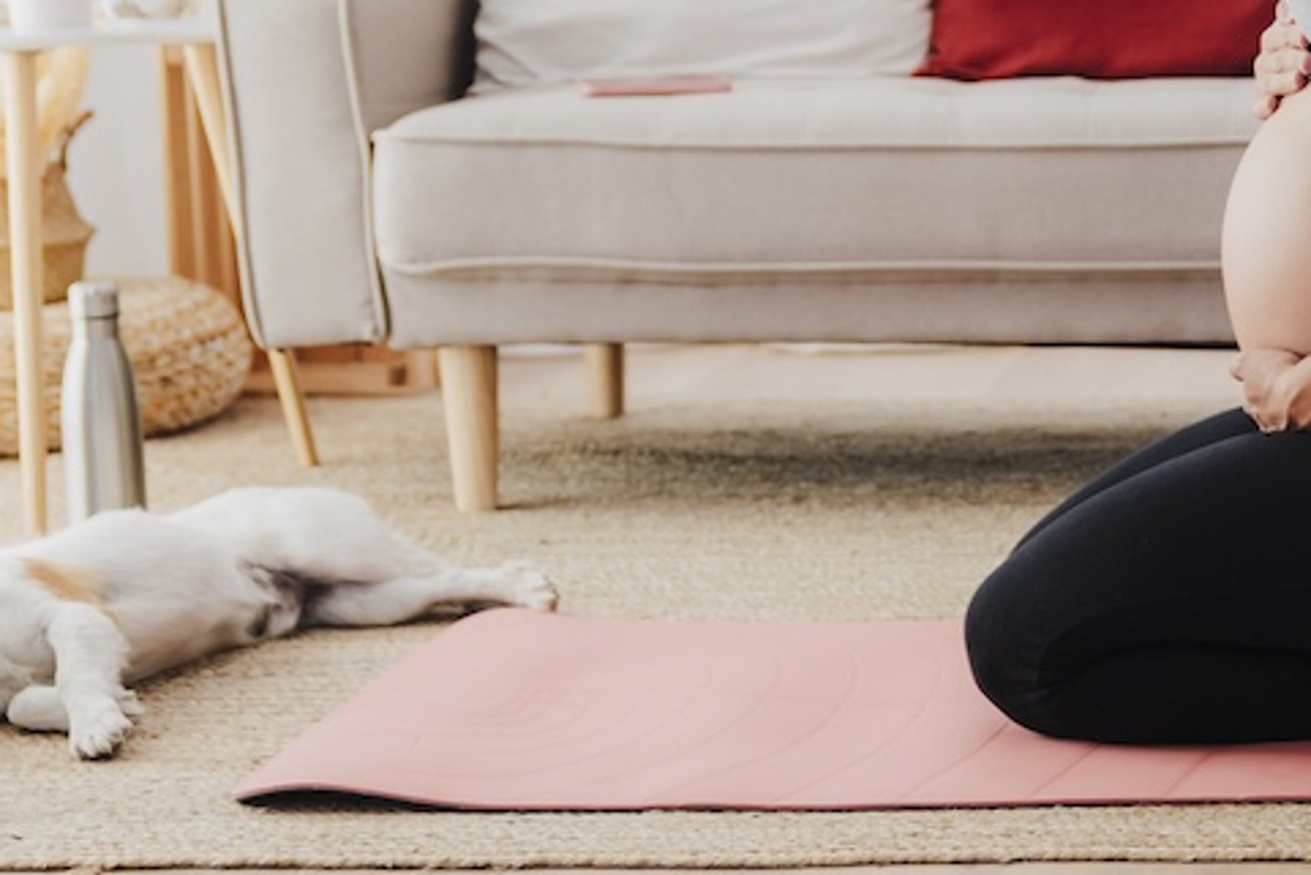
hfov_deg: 22.2
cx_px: 1107
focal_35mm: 90
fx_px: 3278
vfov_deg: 14.9
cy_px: -57
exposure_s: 1/320
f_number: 2.8
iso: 500
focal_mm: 37
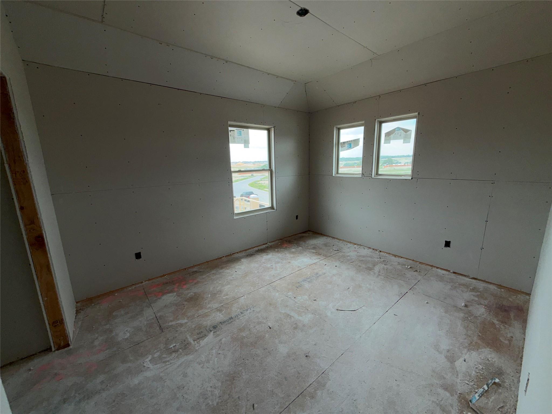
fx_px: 223
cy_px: 207
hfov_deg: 102.1
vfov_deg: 85.7
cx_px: 276
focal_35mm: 14
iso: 16
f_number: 2.2
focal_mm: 2.22
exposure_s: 1/121
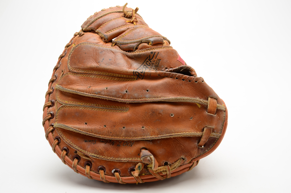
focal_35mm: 40
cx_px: 146
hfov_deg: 48.0
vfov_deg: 32.9
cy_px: 96
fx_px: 327
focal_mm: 27
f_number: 18
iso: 100
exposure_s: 1/160
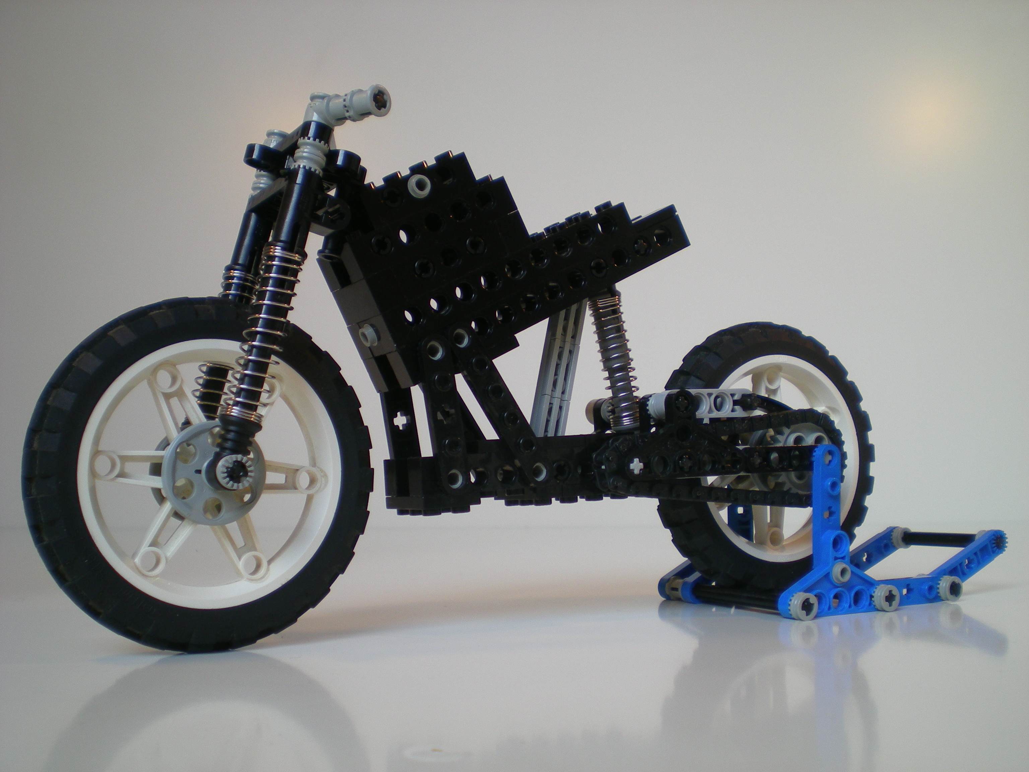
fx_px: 1130
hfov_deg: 49.0
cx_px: 514
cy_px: 386
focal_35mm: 38
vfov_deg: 37.7
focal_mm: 6.3
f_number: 3.1
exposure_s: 1/23.8
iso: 50
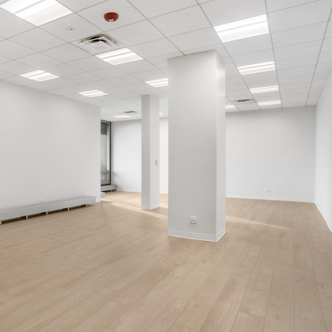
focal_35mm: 26
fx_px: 282
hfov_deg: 58.9
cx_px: 99
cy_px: 169
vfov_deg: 60.9
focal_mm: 20
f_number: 8
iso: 500
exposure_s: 1/250
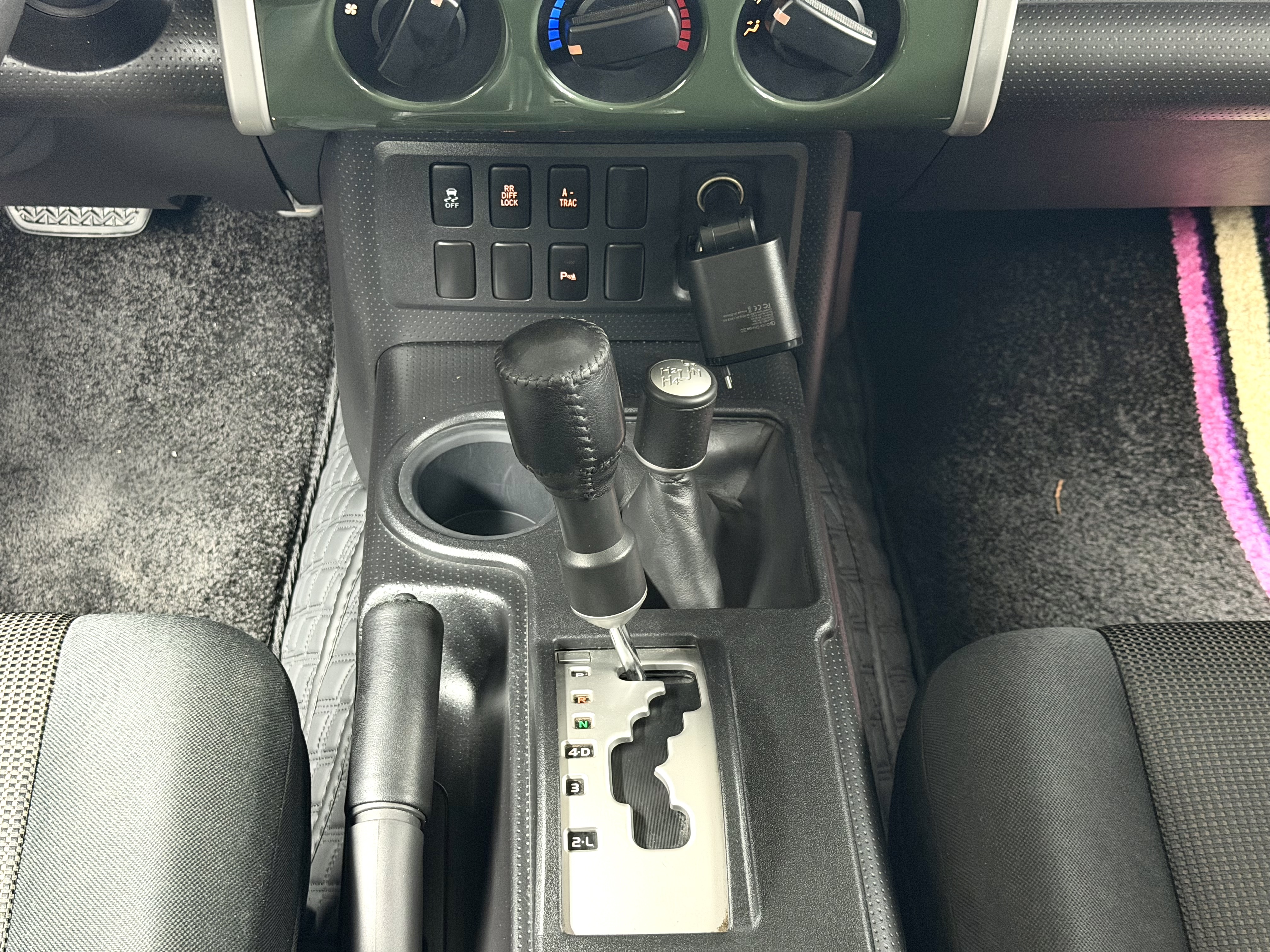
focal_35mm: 48
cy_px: 476
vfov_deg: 30.3
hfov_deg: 39.7
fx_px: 1761
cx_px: 635
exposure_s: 1/20
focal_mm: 6.76
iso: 640
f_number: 1.78
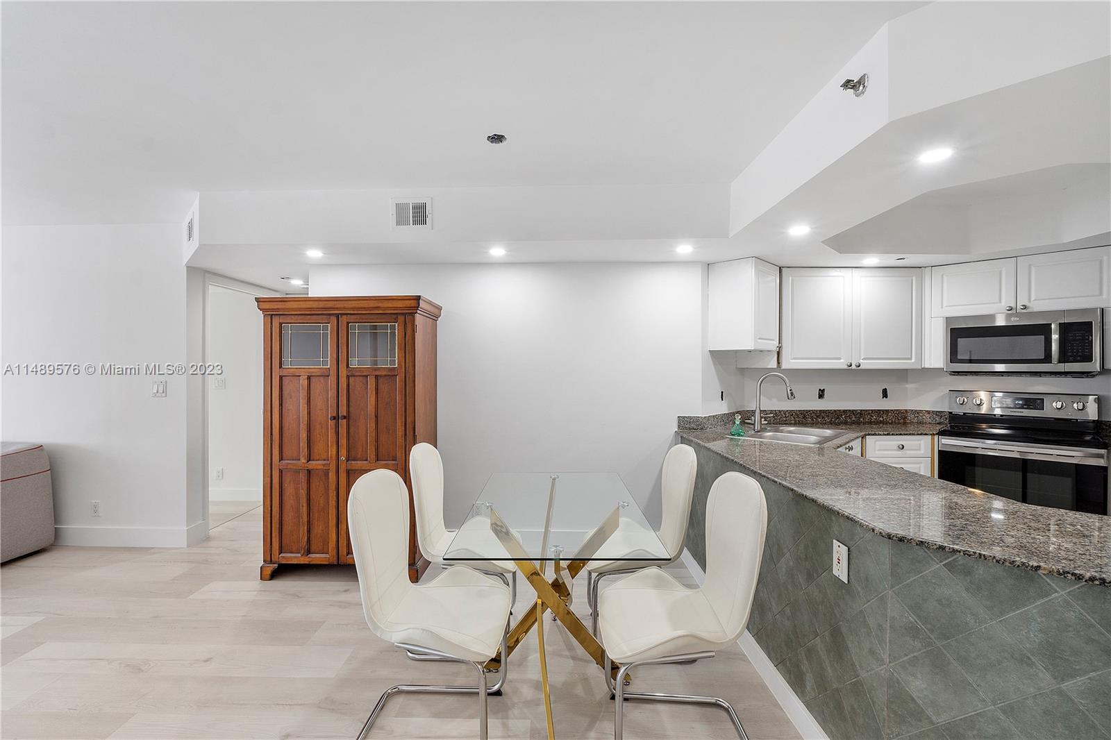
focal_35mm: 15
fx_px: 463
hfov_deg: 100.4
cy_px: 370
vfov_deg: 77.3
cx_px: 556
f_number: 11
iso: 160
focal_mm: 10
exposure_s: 1/5
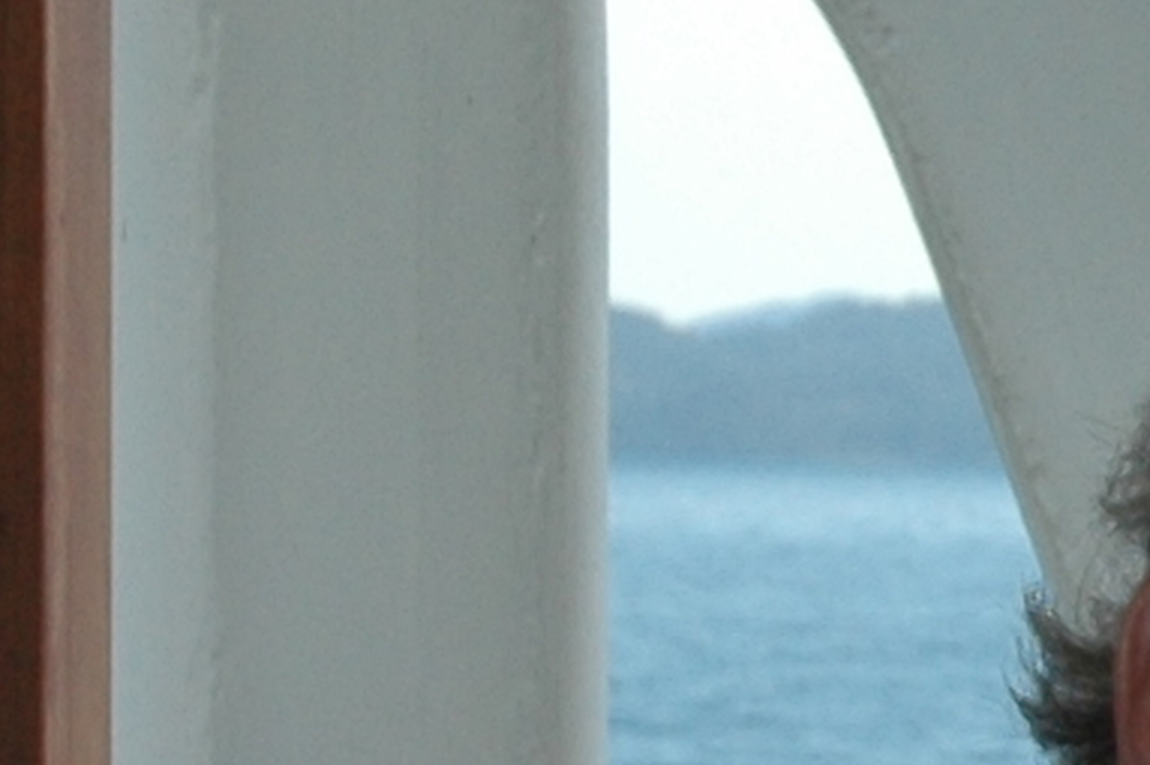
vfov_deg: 3.4
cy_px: 1245
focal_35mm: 400
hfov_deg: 5.0
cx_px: 2952
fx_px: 12772
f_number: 8
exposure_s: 1/250
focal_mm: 34
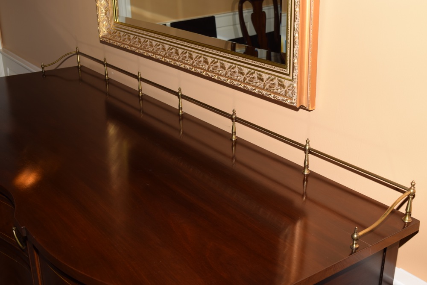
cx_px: 214
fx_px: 534
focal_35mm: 45
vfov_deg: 29.9
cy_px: 142
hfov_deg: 43.6
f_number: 8
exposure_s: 1/60
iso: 100
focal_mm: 30
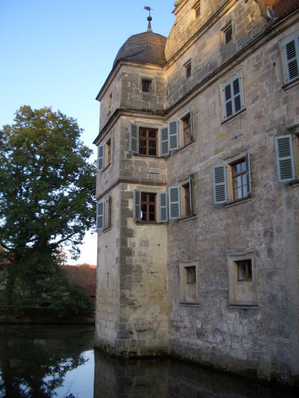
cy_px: 199
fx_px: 403
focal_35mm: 35
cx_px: 150
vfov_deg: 52.6
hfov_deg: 40.7
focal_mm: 5.8
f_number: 2.6
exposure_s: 1/125
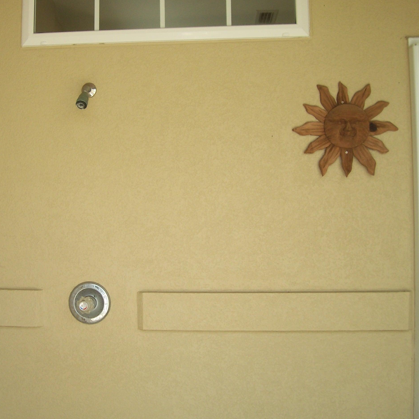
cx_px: 159
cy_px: 208
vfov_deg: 40.9
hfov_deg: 40.7
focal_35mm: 41
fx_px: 561
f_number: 2.7
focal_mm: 5.6
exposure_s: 1/125
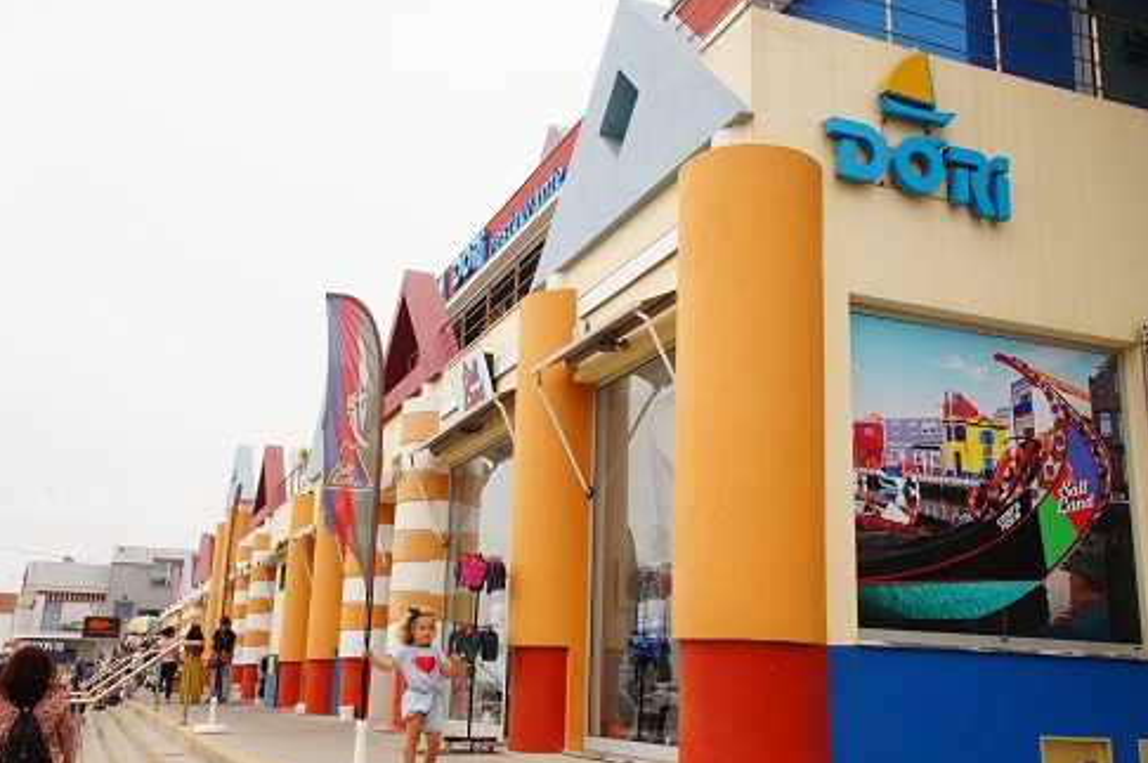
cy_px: 387
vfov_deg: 35.9
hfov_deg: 51.9
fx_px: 1179
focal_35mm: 37
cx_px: 586
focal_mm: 24
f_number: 14
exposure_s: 1/640
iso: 800
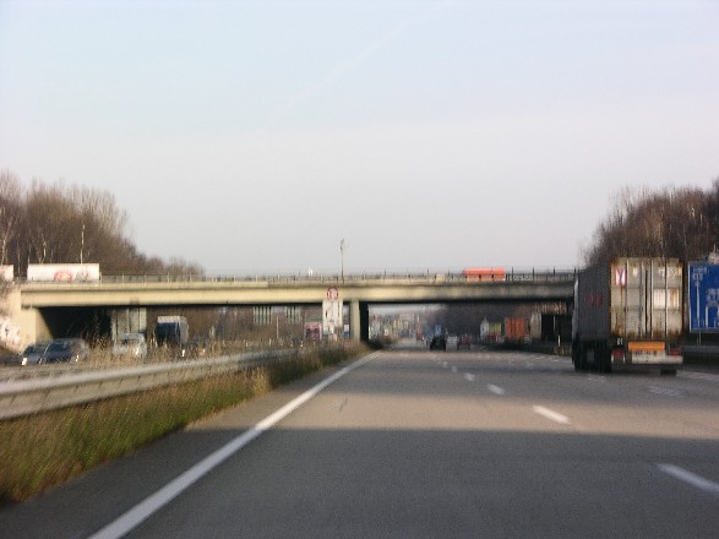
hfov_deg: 15.2
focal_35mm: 130
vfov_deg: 11.4
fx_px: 2700
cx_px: 360
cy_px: 270
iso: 50
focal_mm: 31.9
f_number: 5.4
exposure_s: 1/136
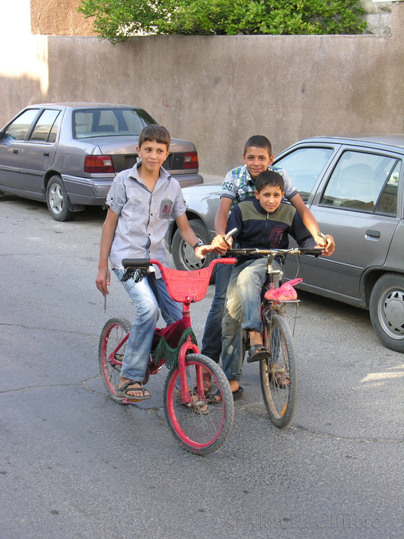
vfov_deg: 27.4
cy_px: 270
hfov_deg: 20.7
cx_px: 202
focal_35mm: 71
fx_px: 1105
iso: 50
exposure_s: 1/48
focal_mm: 18
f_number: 4.2
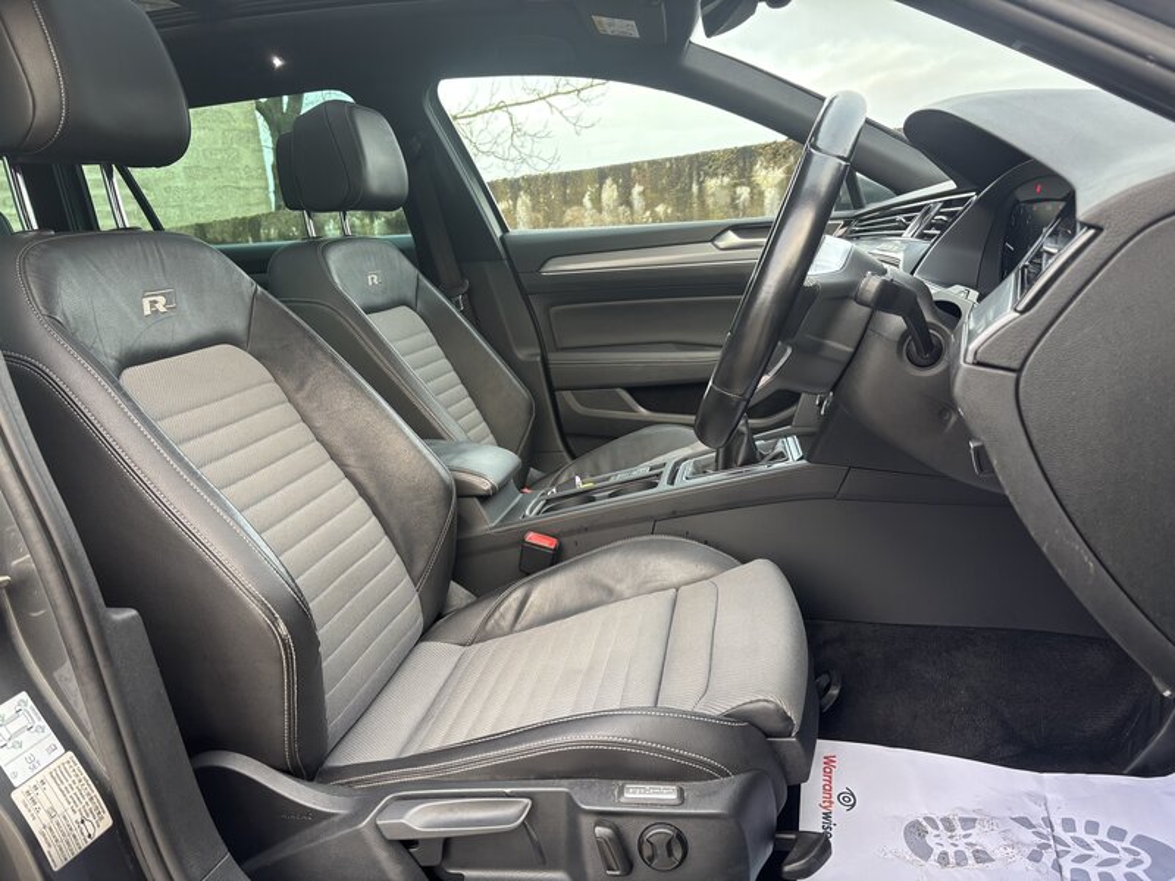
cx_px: 588
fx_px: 883
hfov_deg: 67.3
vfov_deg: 53.1
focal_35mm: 26
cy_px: 440
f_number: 1.6
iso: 125
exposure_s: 1/121
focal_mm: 5.96
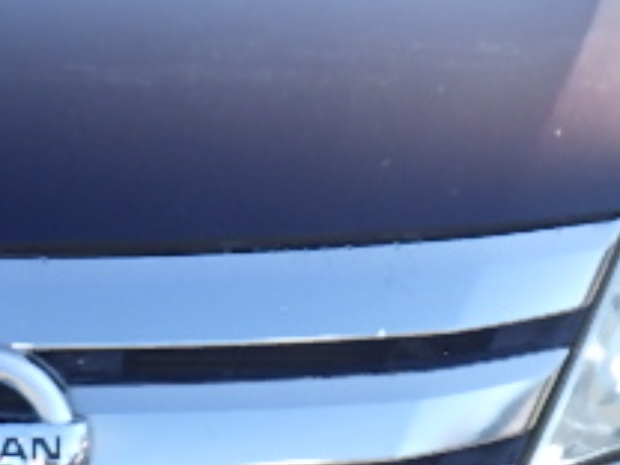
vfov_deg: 7.2
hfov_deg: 9.5
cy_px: 209
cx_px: -54
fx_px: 3708
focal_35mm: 207
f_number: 5
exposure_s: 1/160
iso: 125
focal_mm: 7.5
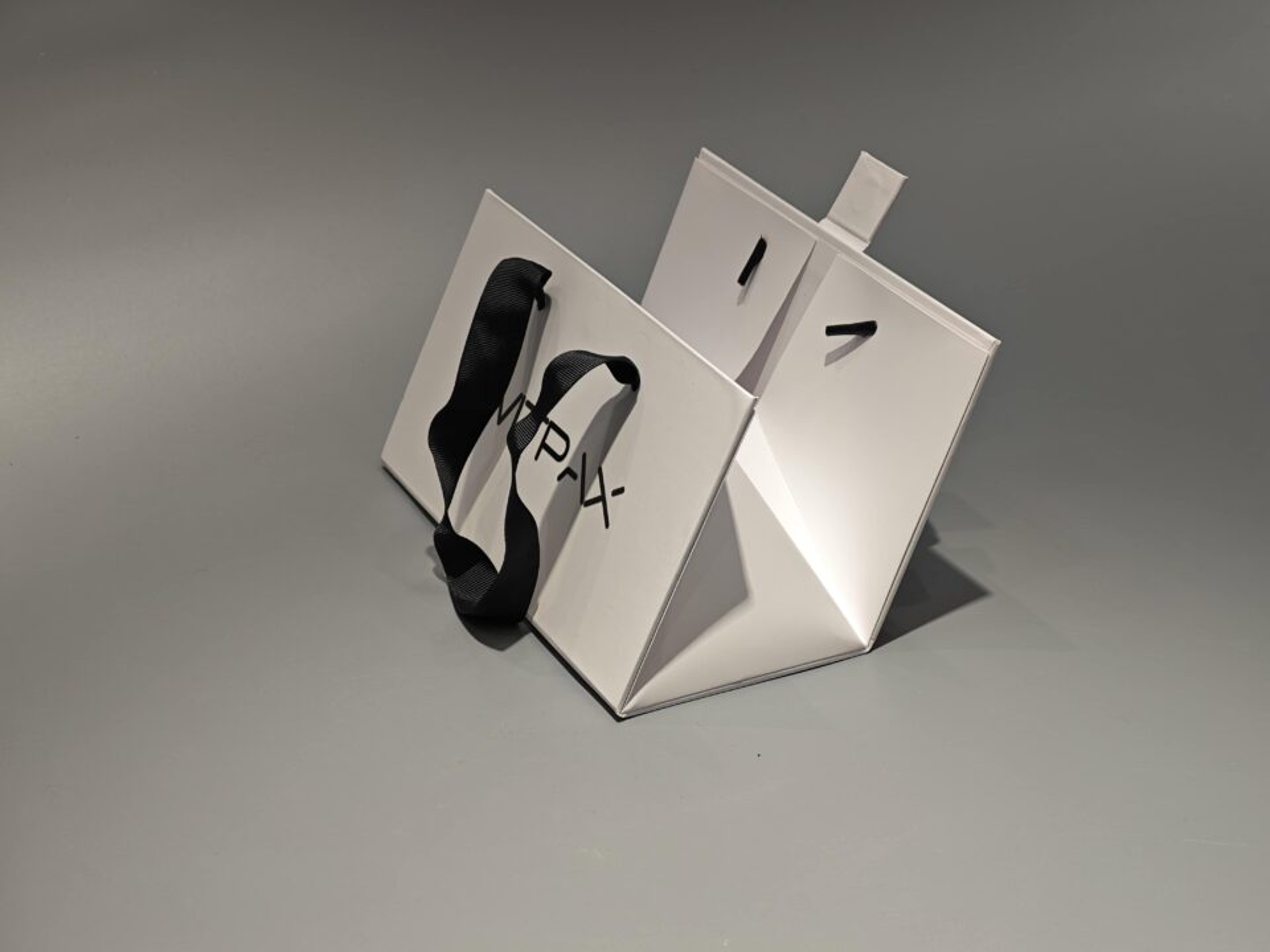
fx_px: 2752
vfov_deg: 19.6
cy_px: 476
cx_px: 635
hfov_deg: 26.0
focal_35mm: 75
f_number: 2
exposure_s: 1/100
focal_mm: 10.1
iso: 80
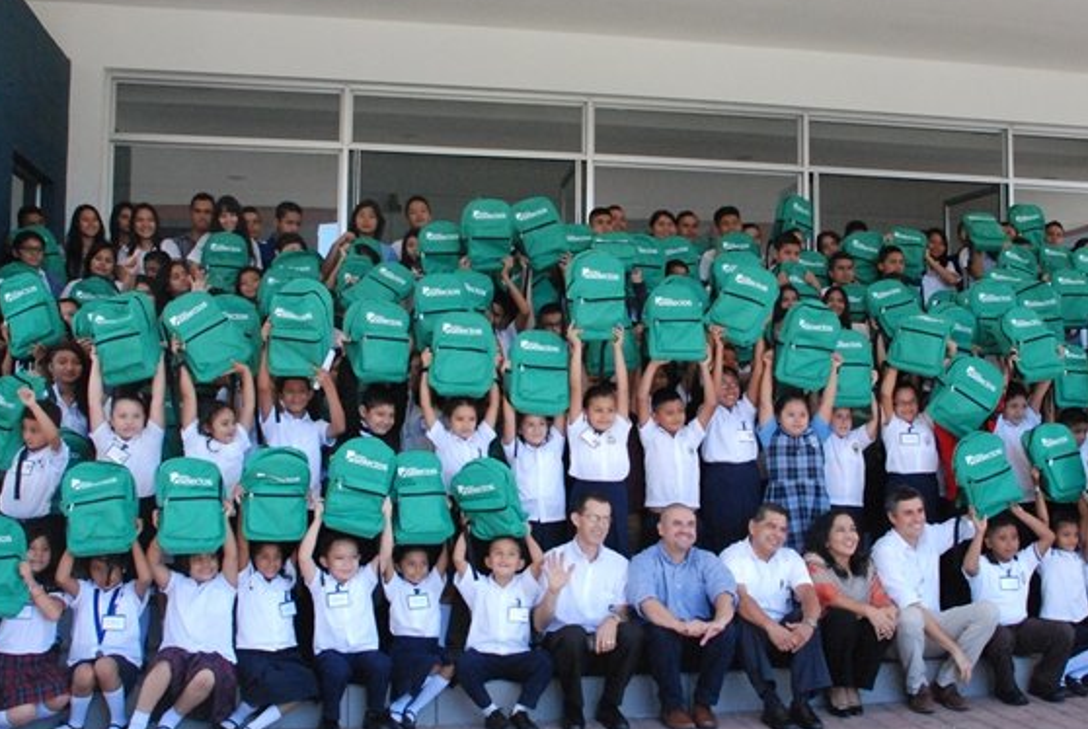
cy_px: 368
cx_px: 597
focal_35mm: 43
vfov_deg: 31.3
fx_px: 1302
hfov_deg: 45.3
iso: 1600
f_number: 8
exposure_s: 1/250
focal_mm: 20
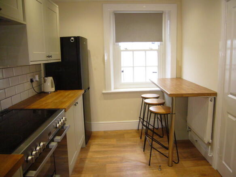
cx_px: 118
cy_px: 88
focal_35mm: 28
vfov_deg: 49.7
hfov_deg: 63.5
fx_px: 191
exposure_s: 1/30
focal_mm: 4.6
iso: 200
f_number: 2.8
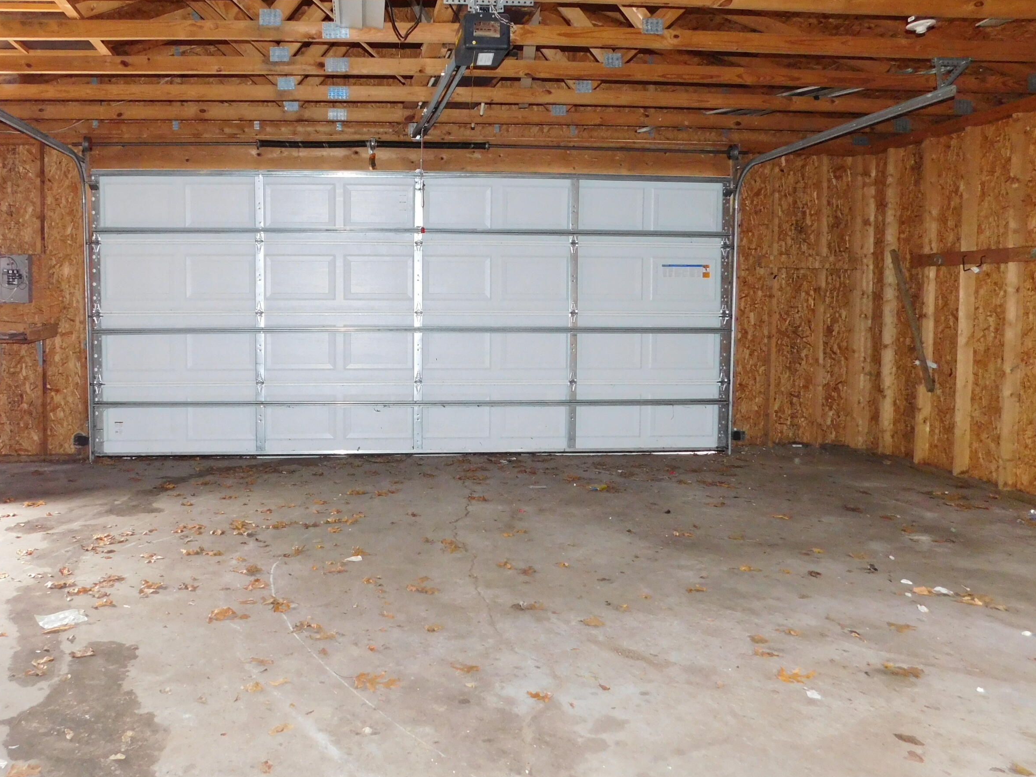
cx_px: 397
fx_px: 868
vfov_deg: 48.1
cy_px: 335
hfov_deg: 60.9
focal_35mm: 29
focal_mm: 4
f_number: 3
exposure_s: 1/30
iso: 450
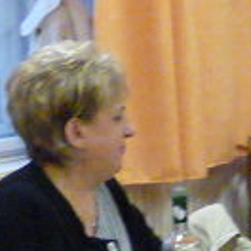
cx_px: 475
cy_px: 183
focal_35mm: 215
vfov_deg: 8.1
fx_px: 1764
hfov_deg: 7.8
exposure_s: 1/50
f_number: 2.8
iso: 800
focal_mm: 4.9
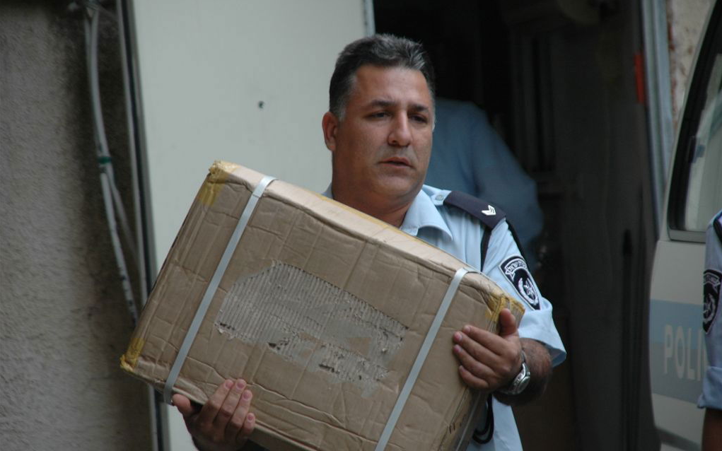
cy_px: 228
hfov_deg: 8.8
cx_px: 361
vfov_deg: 5.5
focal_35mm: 238
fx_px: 4673
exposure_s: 1/250
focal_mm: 155
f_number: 6
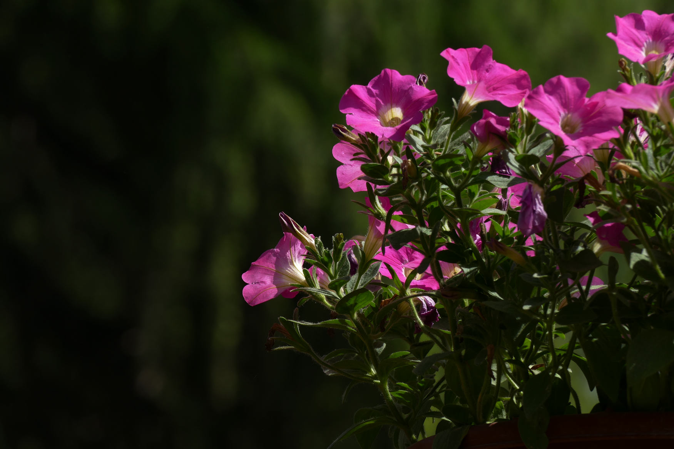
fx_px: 7488
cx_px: 337
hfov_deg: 5.2
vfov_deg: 3.4
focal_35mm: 400
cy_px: 224
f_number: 7.1
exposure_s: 1/320
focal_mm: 146
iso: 125
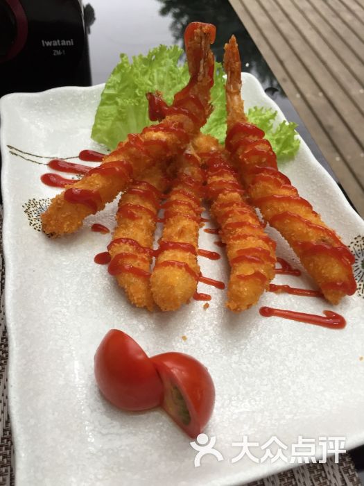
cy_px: 243
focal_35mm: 29
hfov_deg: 48.2
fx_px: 407
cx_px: 182
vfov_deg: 61.7
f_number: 2.2
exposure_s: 1/30
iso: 80
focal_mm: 4.15
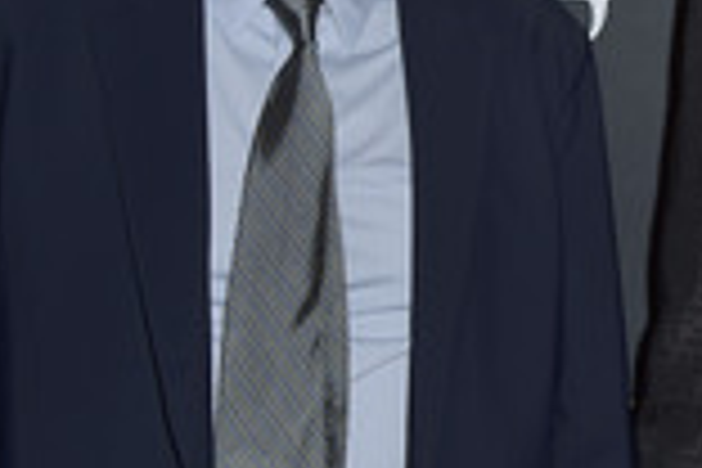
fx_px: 2535
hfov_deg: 15.5
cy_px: 9
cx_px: 662
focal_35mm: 130
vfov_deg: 10.5
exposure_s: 1/250
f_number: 6.3
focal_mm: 45
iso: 250
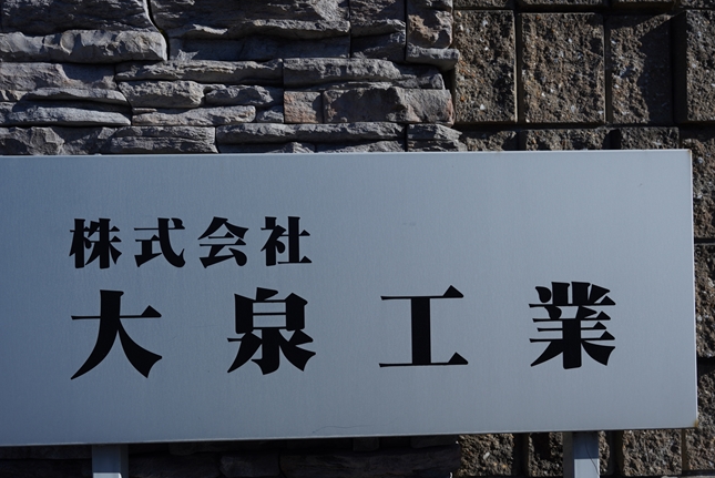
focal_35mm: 31
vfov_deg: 42.1
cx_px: 353
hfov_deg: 60.1
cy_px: 282
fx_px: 619
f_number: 5
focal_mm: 25.1
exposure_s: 1/1000
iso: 100
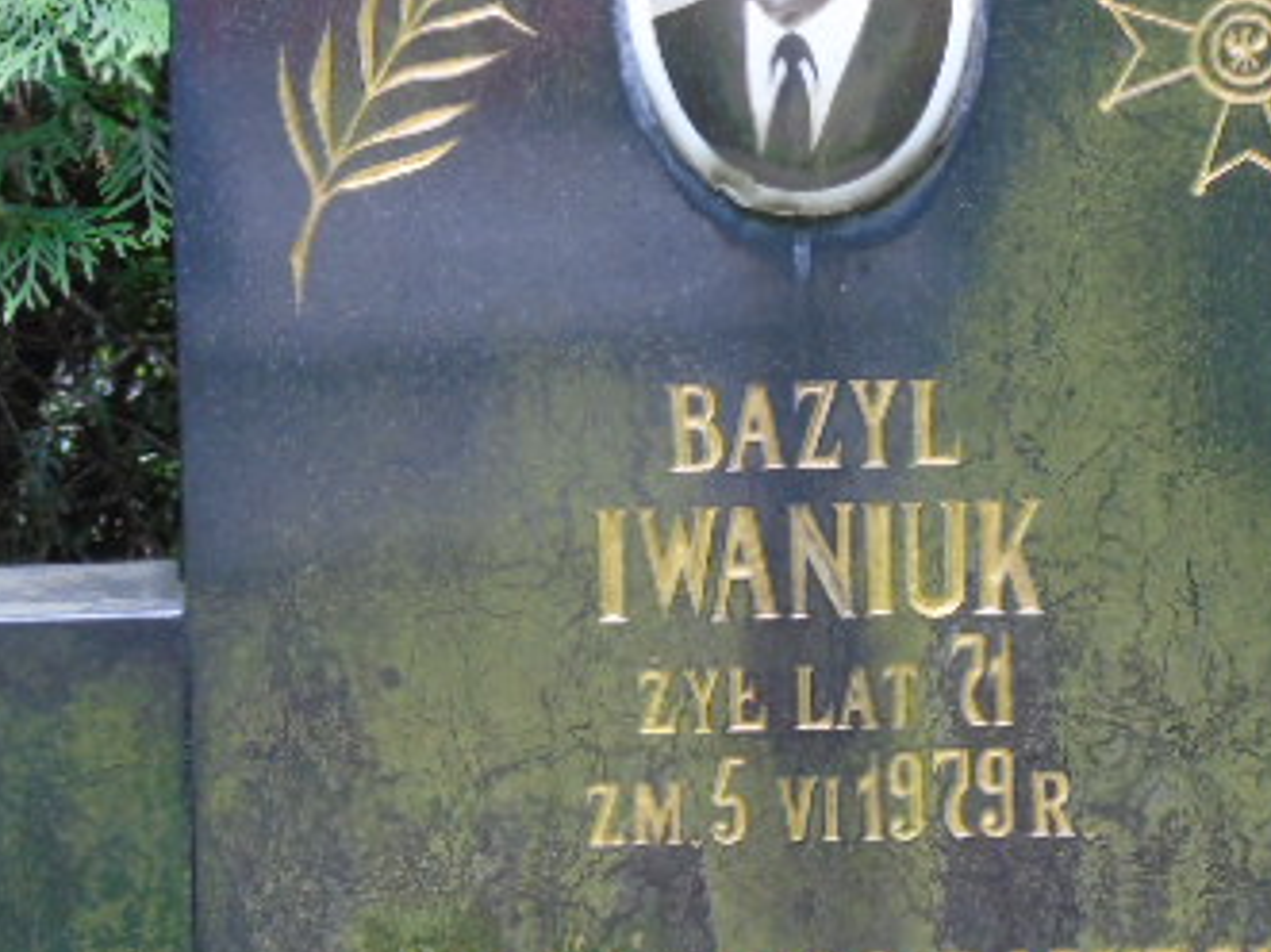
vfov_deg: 4.1
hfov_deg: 5.5
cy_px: 610
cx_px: 829
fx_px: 13213
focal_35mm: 360
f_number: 5
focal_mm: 33
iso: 400
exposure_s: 1/100
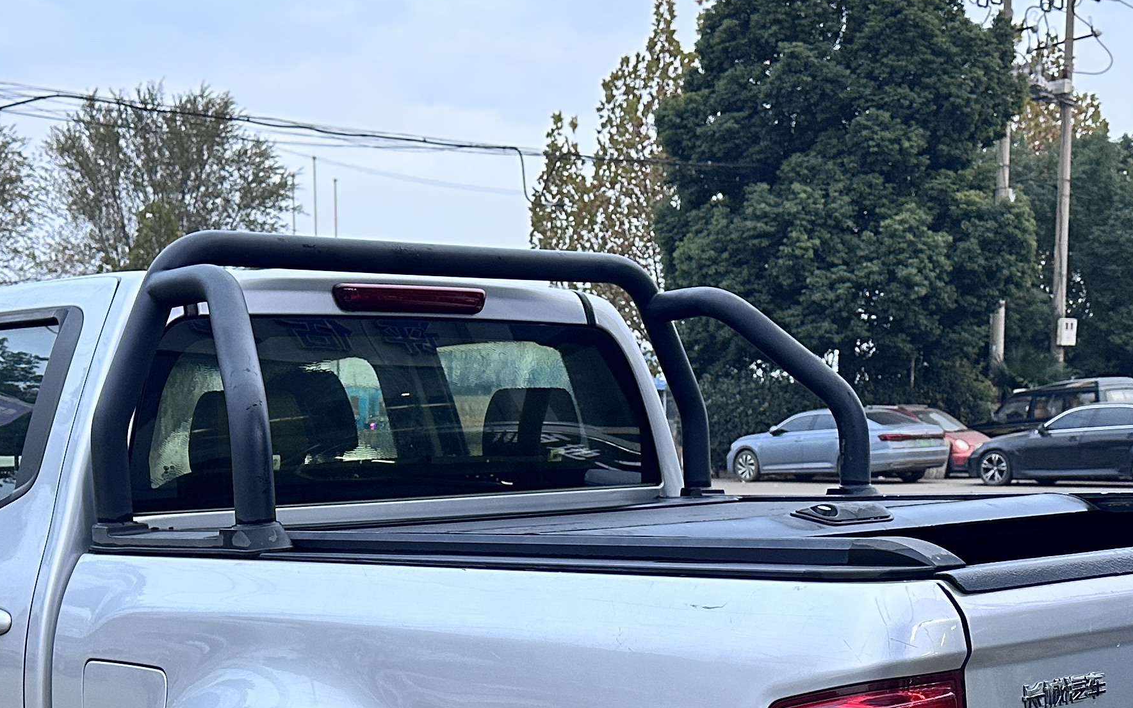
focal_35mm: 58
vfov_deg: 21.9
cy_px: 632
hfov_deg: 35.1
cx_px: 536
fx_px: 1791
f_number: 1.78
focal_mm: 6.86
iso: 250
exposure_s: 1/68
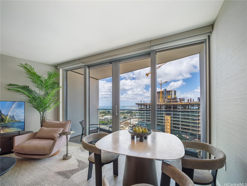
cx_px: 124
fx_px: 100
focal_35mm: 14
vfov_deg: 85.7
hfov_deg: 102.1
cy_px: 93
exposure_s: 1/2500
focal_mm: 7
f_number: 4
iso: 200
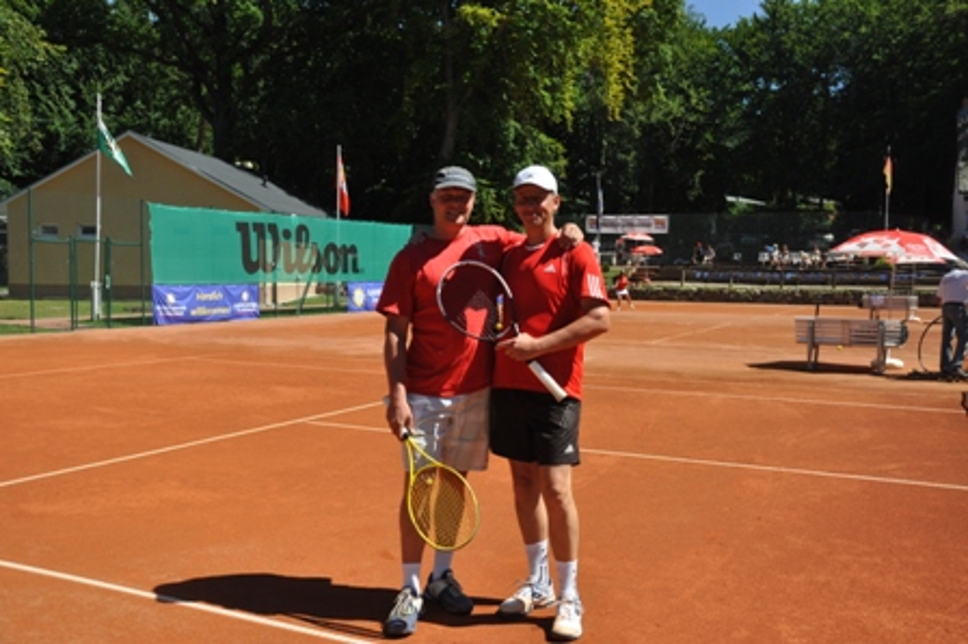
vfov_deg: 39.9
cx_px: 484
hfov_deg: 57.3
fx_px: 887
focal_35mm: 33
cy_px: 322
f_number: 7.1
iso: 400
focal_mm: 22
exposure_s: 1/1600
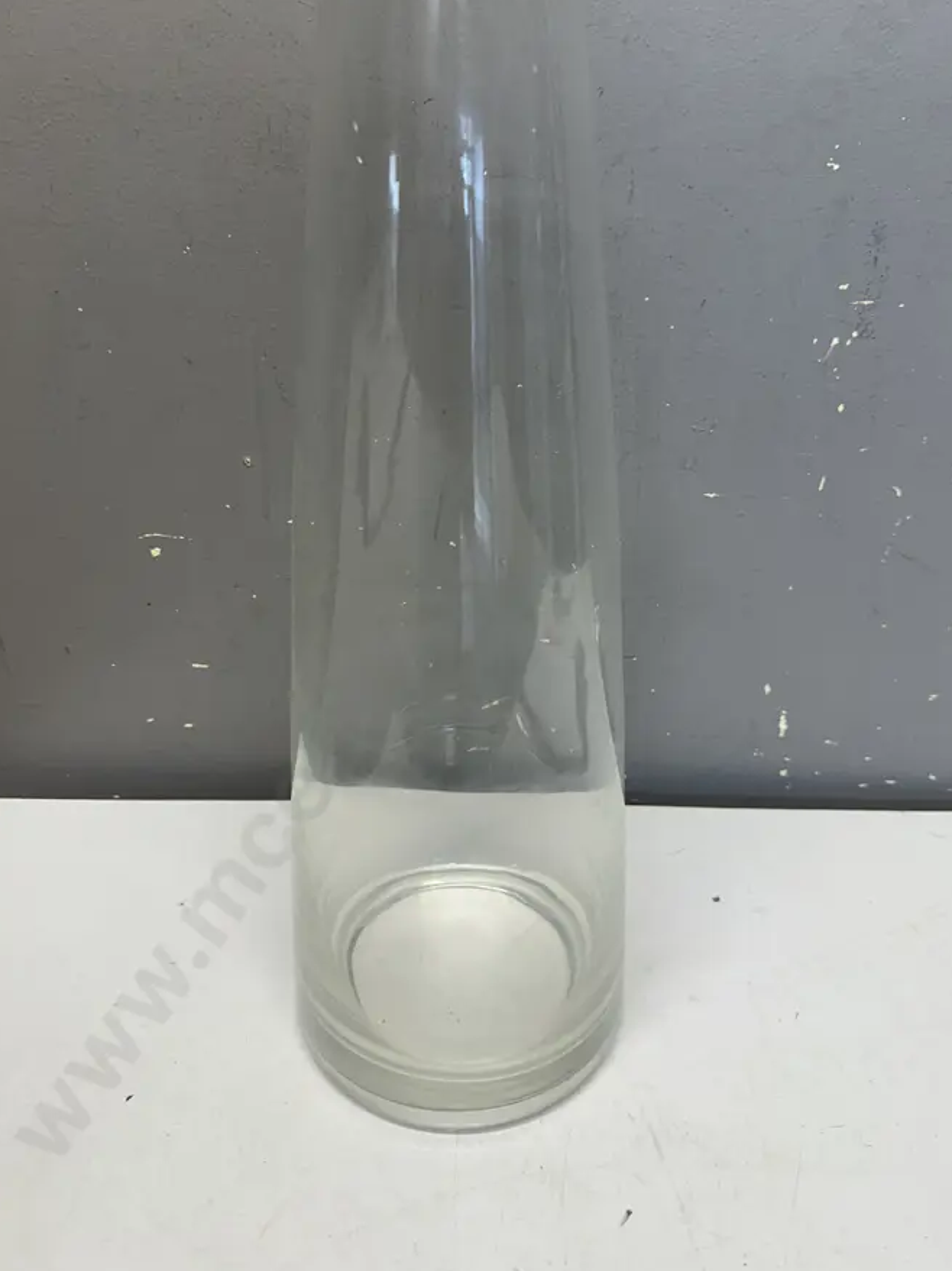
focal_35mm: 28
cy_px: 562
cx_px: 476
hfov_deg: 49.7
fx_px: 1027
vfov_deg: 63.3
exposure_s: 1/100
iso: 80
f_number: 1.78
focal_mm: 6.86
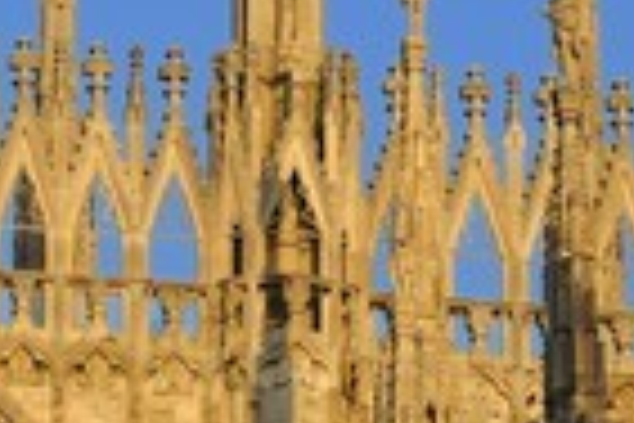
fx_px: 8893
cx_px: 198
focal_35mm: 505
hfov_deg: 4.1
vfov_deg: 2.7
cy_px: -135
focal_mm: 170
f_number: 8
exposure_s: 1/200
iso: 200
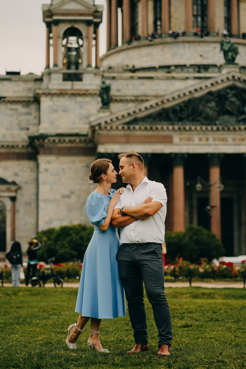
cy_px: 184
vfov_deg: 23.9
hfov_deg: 16.1
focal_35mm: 85
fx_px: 871
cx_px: 123
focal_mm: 85
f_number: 2.8
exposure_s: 1/800
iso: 125
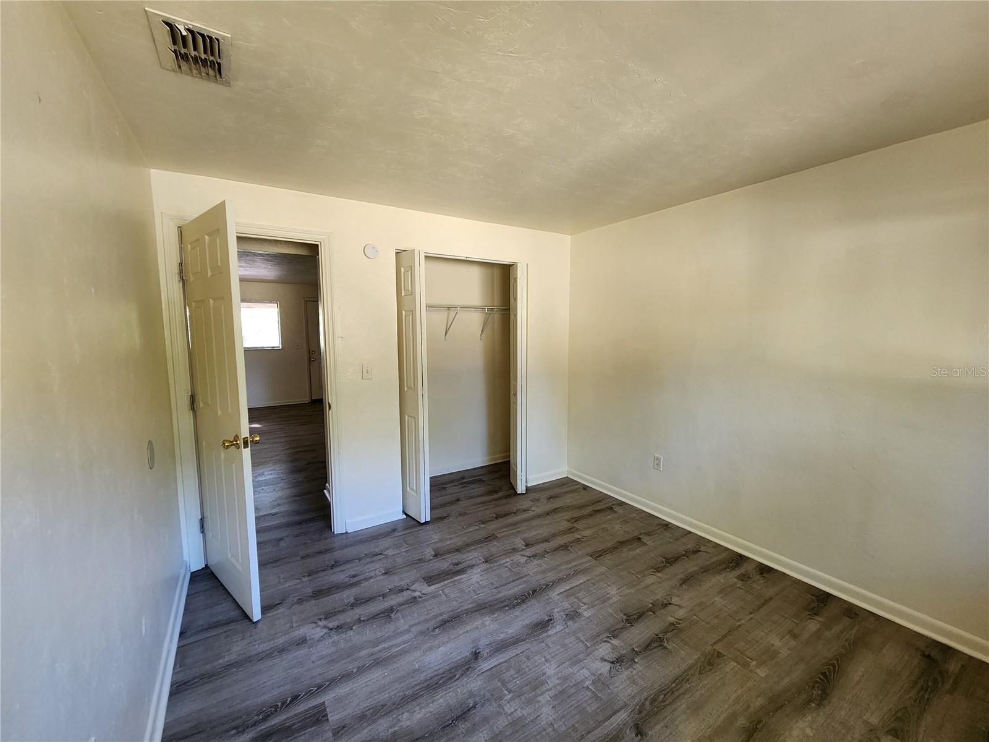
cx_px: 494
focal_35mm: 13
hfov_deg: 106.2
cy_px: 371
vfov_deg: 89.9
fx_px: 371
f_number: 2.2
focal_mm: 2.2
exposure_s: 1/40
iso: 320
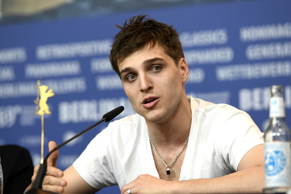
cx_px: 146
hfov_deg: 12.5
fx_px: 1333
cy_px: 97
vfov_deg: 8.3
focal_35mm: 165
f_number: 3.5
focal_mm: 165
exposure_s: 1/250
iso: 1000
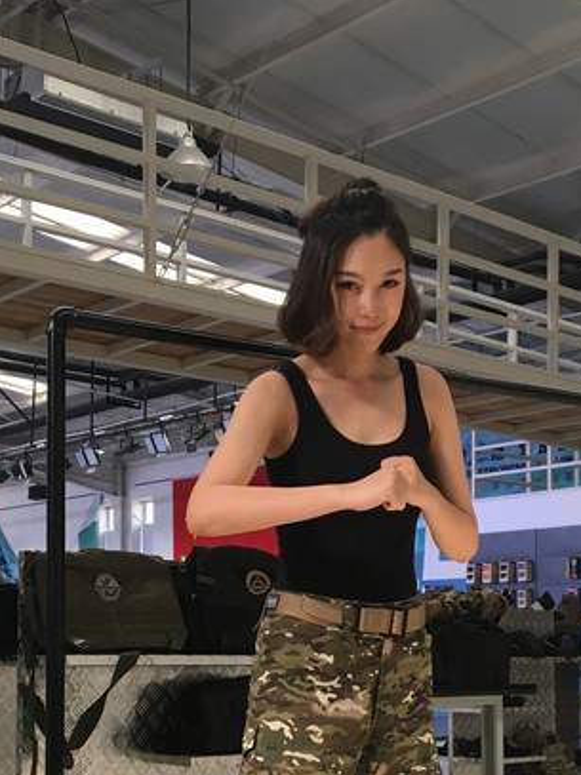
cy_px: 625
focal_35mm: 57
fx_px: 1276
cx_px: 280
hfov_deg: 25.6
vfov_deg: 32.8
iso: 40
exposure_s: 1/33
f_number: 2.2
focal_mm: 4.15
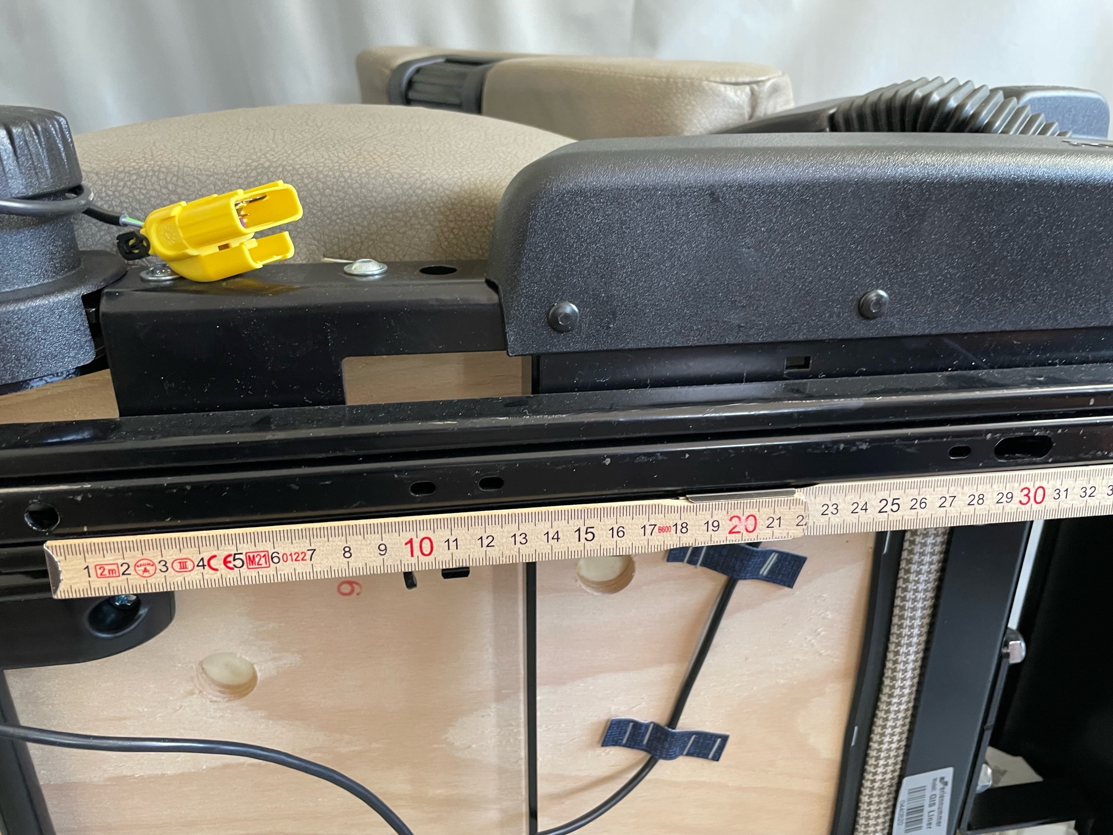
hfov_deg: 67.3
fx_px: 836
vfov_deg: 53.1
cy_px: 418
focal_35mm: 26
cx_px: 556
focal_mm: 4.2
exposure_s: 1/50
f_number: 1.6
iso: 250
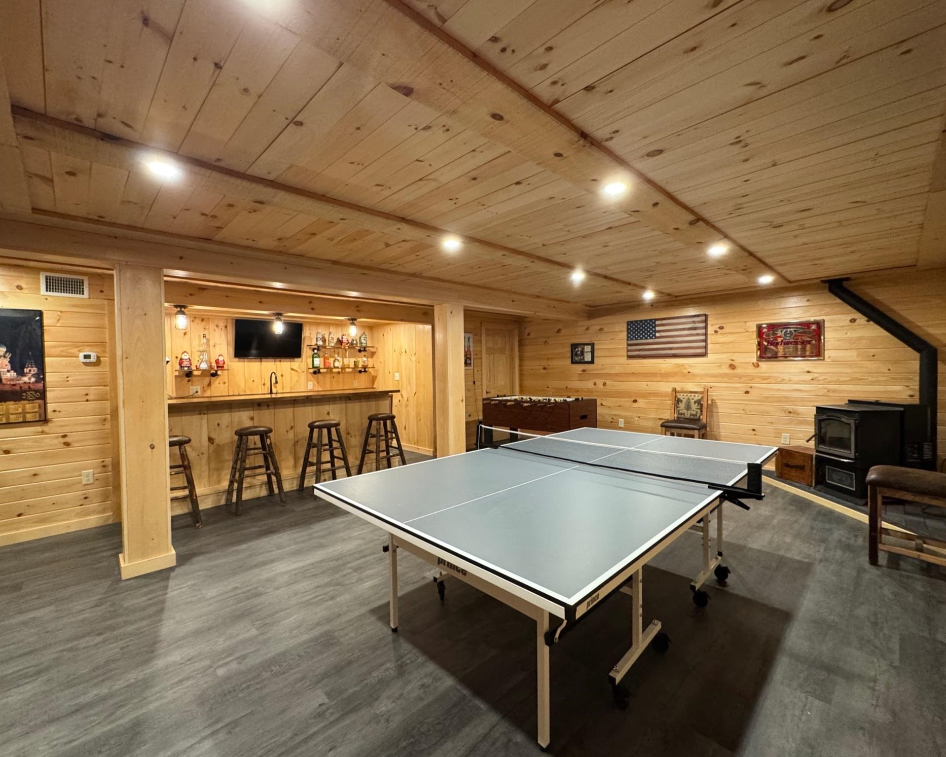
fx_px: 420
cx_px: 462
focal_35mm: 15
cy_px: 374
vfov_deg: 84.0
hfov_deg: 96.8
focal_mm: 2.22
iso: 500
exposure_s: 1/60
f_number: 2.2
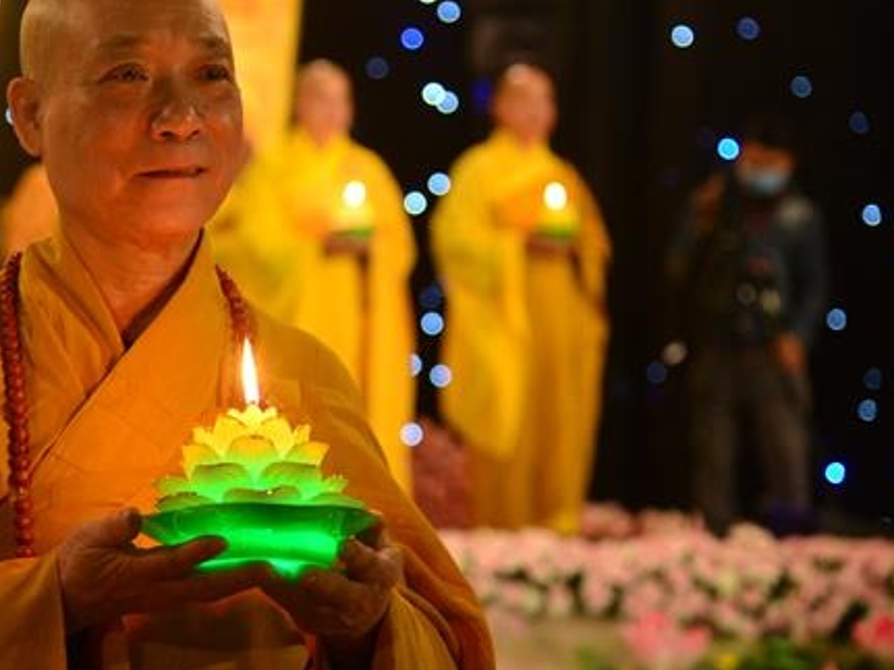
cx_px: 259
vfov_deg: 12.4
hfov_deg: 16.5
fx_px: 3072
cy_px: 282
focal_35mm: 119
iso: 3200
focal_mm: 82
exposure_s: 1/80
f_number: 4
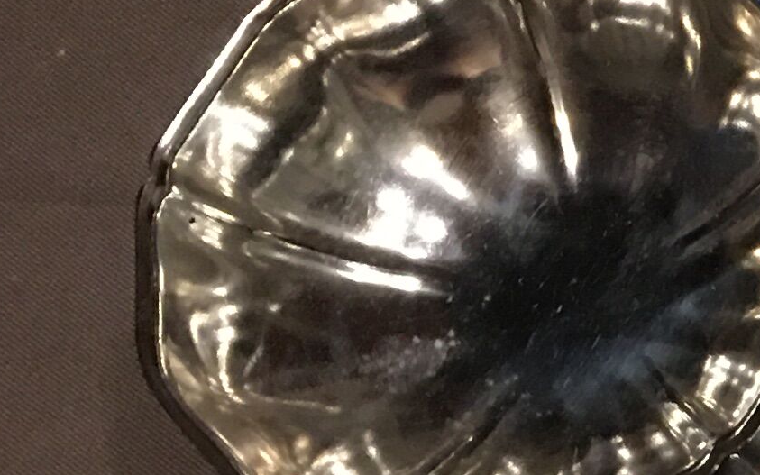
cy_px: 477
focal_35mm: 147
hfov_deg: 12.0
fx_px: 3045
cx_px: 1689
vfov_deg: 8.9
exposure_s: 1/10
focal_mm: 4.15
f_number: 2.2
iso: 80
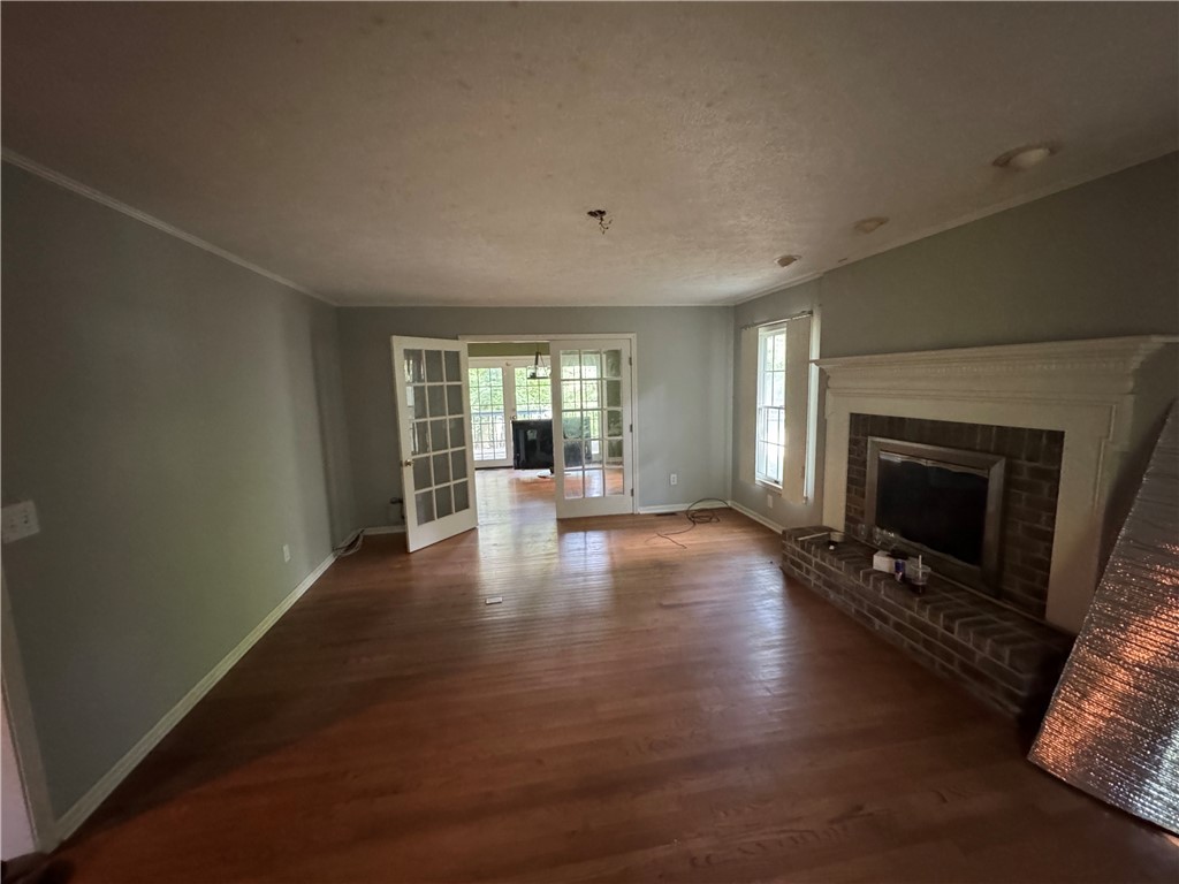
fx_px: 477
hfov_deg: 102.1
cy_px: 442
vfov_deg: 85.7
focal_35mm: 14
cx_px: 590
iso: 1250
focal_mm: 2.22
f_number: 2.2
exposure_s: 1/60
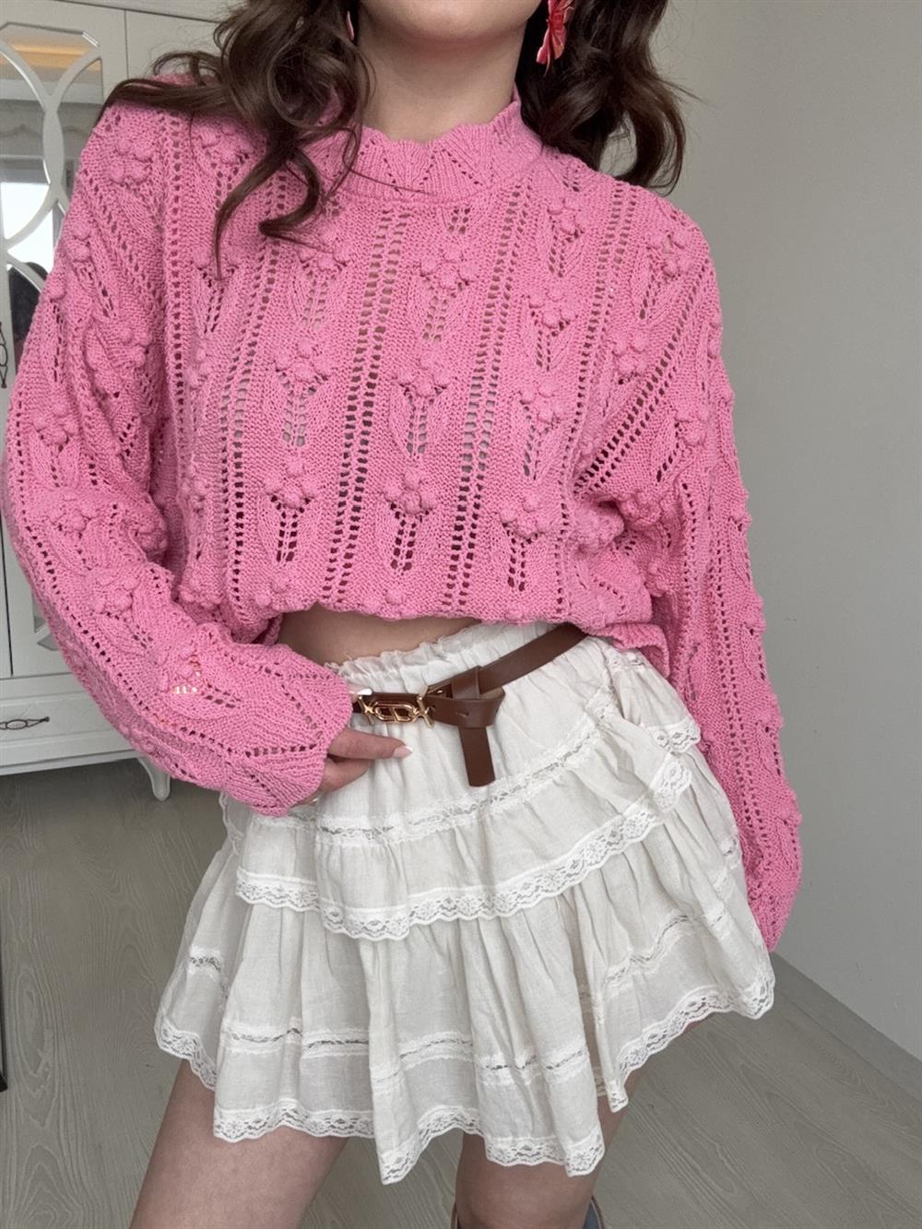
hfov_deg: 46.8
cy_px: 614
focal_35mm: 30
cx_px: 461
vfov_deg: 60.0
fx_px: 1065
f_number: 1.9
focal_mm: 2.69
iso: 32
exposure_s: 1/144
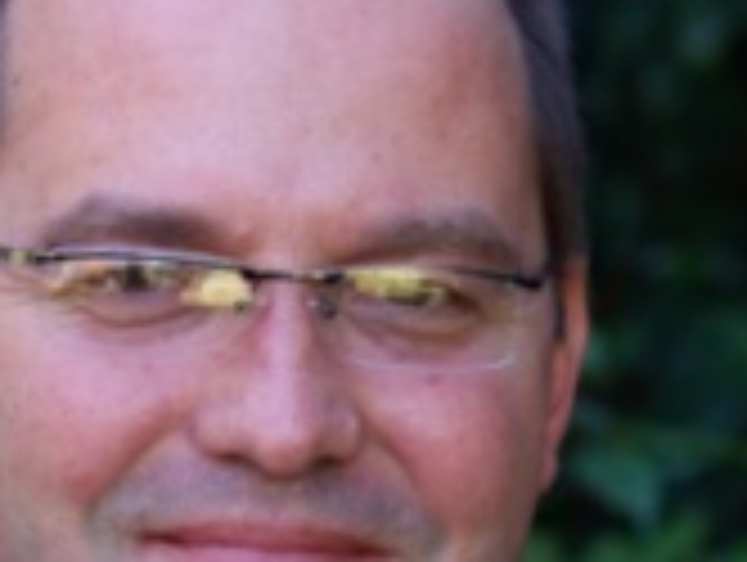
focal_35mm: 292
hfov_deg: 6.8
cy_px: 584
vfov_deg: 5.1
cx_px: 238
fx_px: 6317
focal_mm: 75
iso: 100
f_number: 6.7
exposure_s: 1/20
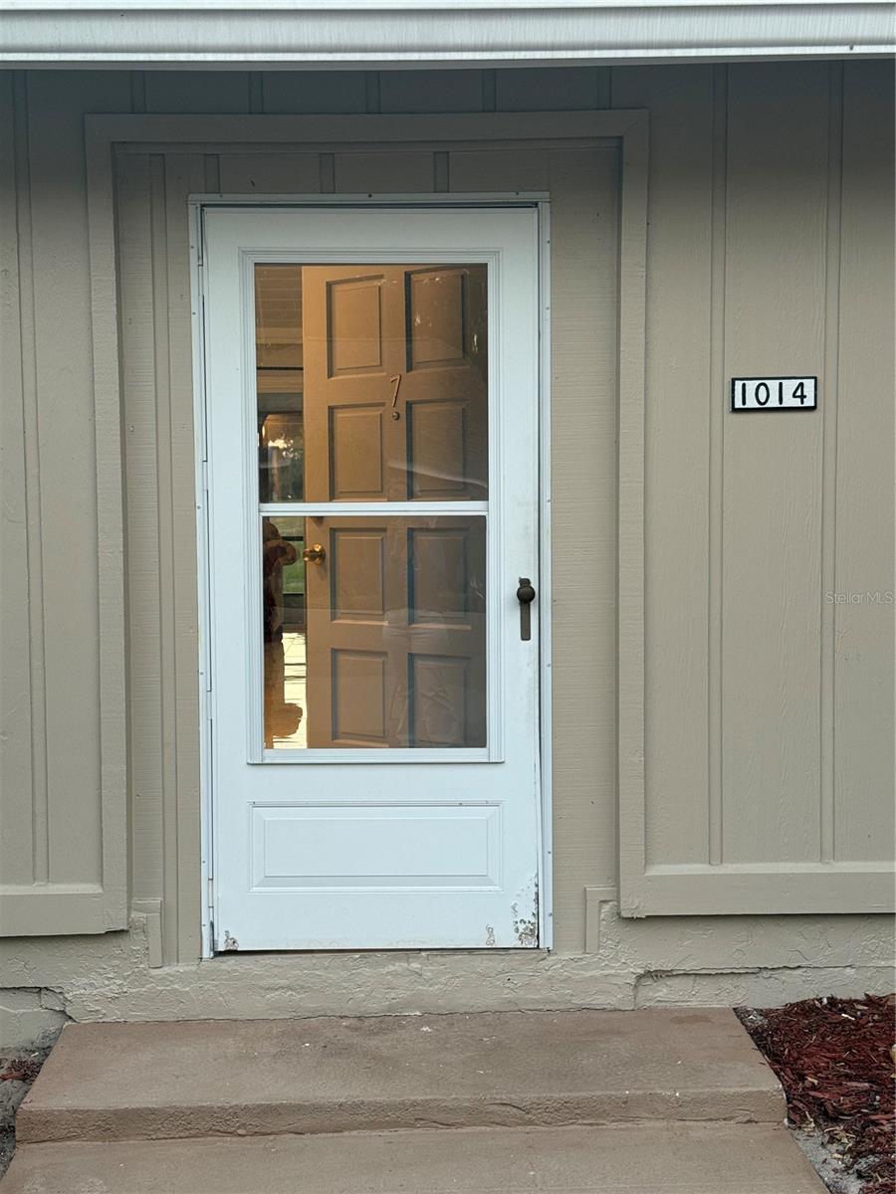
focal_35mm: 48
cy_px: 597
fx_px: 1657
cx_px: 448
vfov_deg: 39.7
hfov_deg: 30.3
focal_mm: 6.76
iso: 100
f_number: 1.78
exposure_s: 1/88
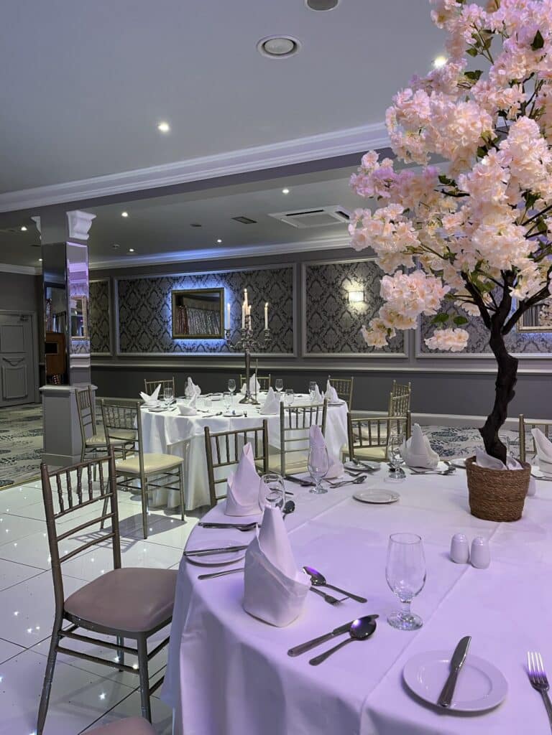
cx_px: 276
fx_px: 553
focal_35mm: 26
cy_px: 368
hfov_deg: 53.1
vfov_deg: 67.3
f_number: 1.6
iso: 80
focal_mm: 5.1
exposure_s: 1/50
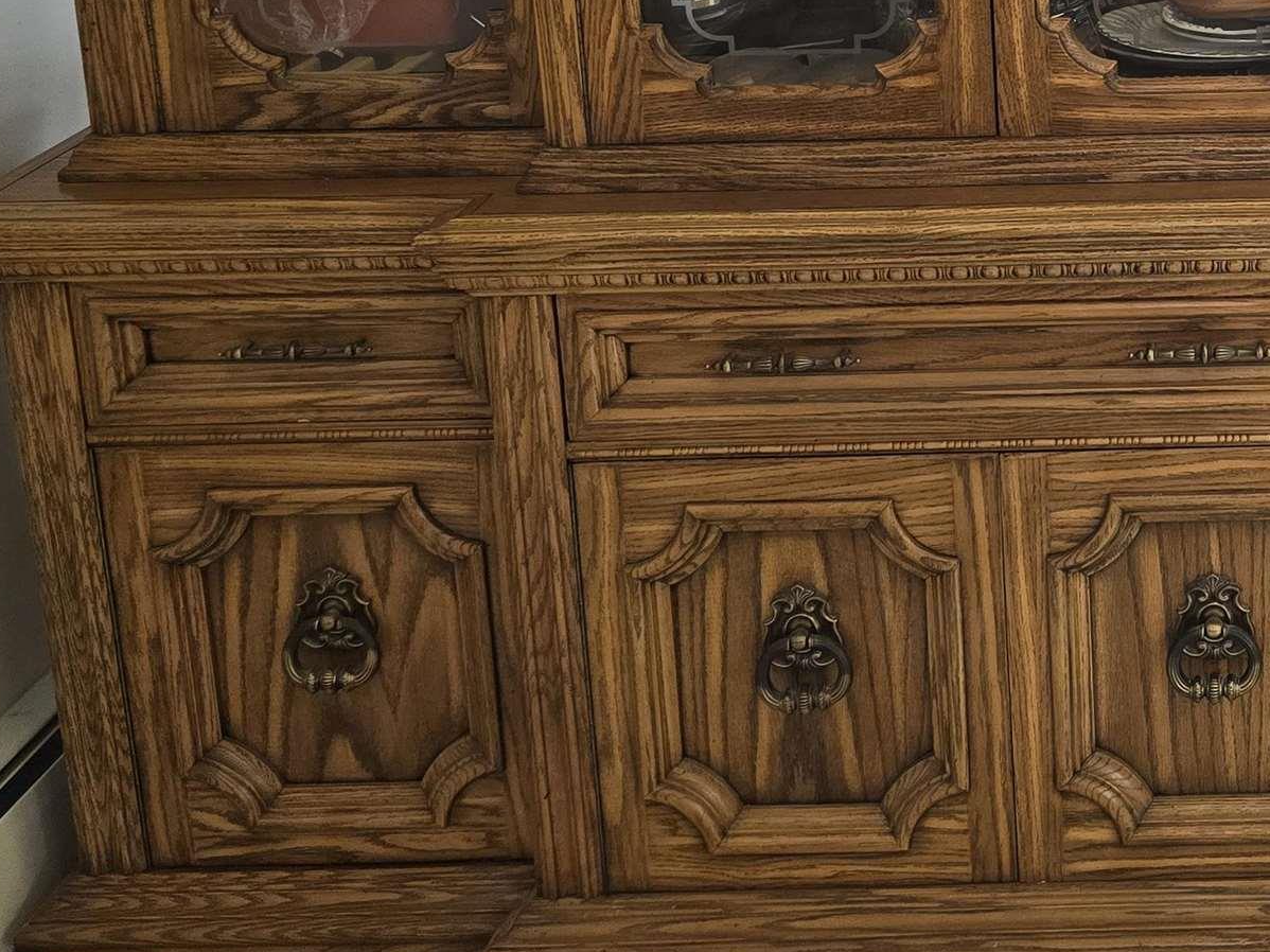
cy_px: -124
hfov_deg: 29.7
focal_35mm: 59
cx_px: 1374
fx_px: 2164
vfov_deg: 23.2
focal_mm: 6.3
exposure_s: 1/120
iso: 125
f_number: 1.7
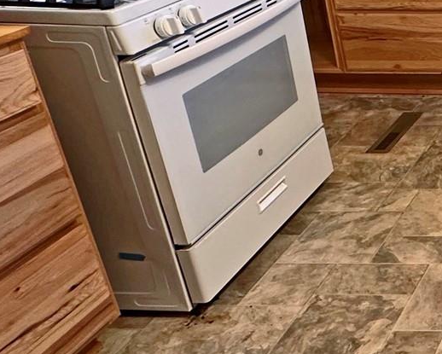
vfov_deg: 27.5
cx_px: 707
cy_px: 64
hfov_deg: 24.5
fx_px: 707
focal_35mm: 54
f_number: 2.2
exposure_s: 1/60
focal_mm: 2.22
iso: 250
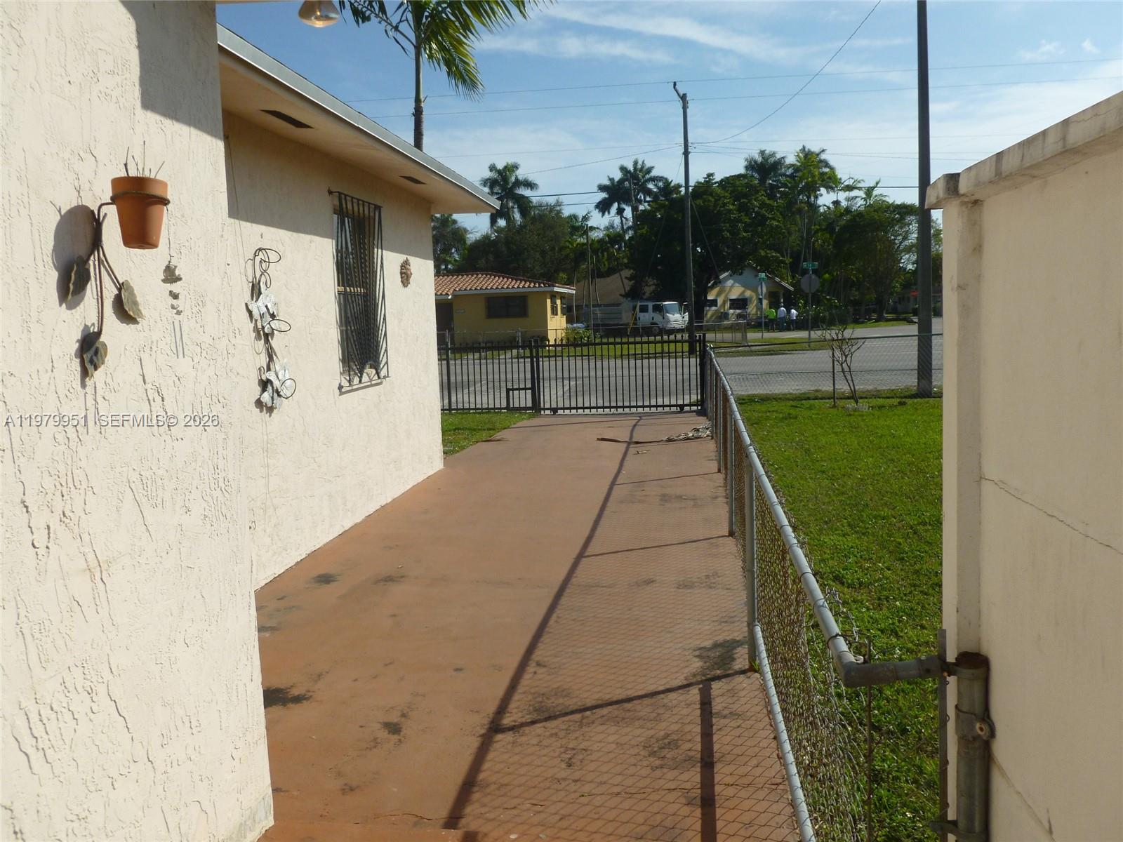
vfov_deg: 49.7
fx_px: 908
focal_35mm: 28
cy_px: 421
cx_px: 562
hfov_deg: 63.4
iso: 100
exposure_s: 1/250
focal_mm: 5
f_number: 10
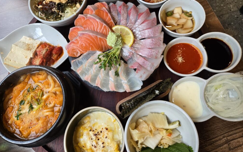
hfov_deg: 72.5
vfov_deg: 49.1
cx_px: 119
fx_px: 166
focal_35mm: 25
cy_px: 63
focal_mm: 5.4
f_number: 1.8
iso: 125
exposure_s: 1/120
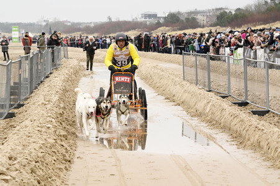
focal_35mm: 200
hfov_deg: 10.3
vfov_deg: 6.9
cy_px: 93
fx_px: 1554
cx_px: 140
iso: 4000
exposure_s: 1/800
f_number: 14
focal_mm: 200
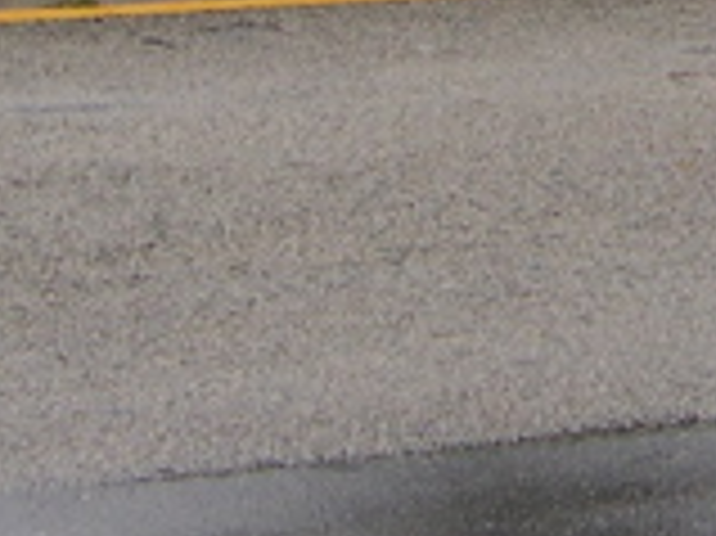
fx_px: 3948
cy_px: -743
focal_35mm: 191
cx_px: 707
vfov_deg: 7.3
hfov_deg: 10.3
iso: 100
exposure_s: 1/489
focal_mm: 8
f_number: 2.8
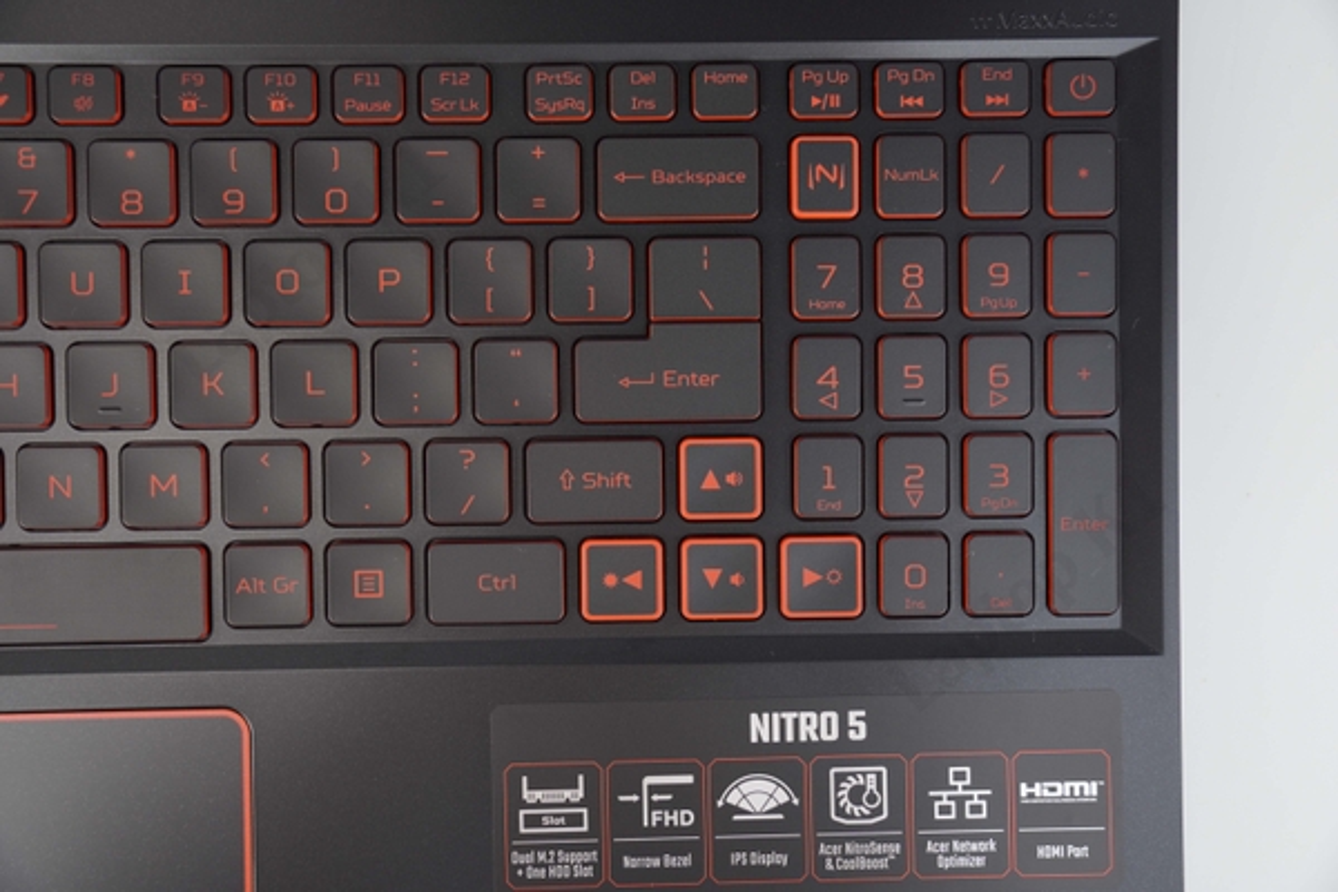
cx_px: 669
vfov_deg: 31.9
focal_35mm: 42
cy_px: 446
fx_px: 1561
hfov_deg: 46.4
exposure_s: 1/100
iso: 100
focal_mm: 28
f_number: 2.8
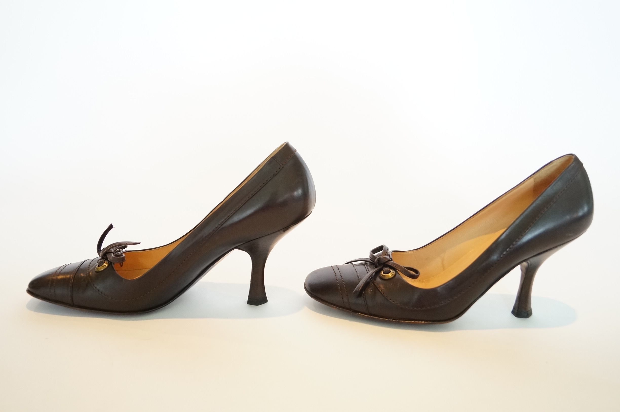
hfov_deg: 57.3
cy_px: 206
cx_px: 310
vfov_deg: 39.8
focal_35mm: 33
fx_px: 567
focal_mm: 22
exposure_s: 1/60
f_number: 4
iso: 1250
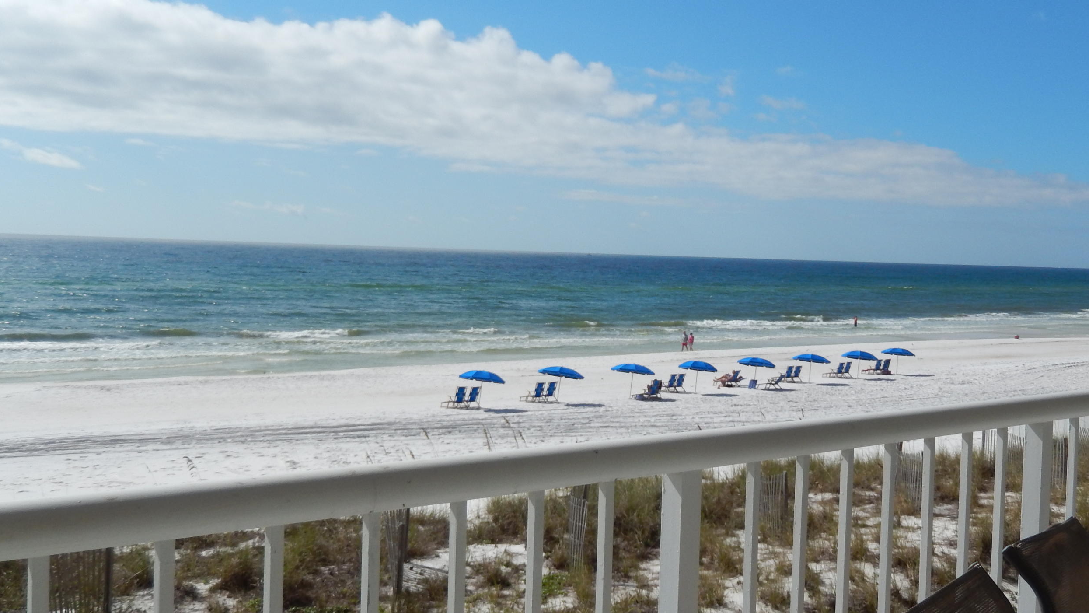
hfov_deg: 48.1
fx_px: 1213
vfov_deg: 28.4
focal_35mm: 42
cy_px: 314
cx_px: 647
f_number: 7.6
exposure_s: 1/640
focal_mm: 5.7
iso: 125
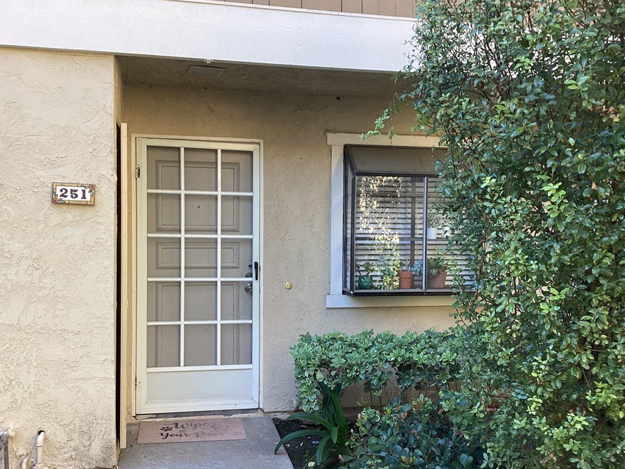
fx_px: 596
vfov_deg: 42.9
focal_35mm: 33
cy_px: 245
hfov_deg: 55.3
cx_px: 299
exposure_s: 1/120
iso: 64
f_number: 2.4
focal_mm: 3.3
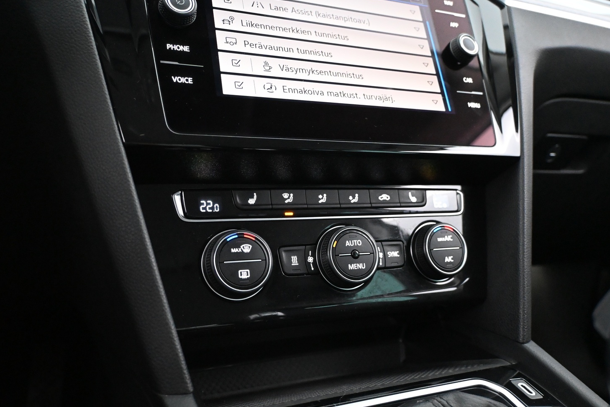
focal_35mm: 30
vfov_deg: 43.6
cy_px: 223
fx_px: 508
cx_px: 296
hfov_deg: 61.9
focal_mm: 18
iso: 7200
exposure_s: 1/30
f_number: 3.5
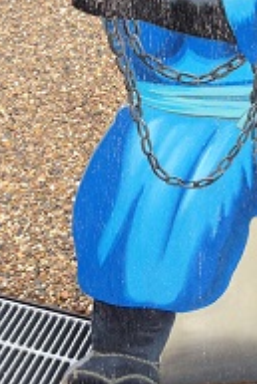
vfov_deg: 22.3
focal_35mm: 87
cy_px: -16
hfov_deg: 15.4
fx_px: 930
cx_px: 257
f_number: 2.4
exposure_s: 1/191
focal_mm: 4.12
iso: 50
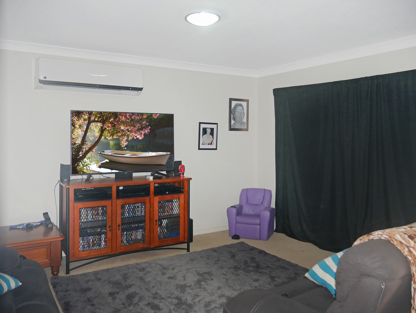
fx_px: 337
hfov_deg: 63.4
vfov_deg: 49.8
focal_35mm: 28
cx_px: 208
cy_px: 156
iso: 800
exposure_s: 1/60
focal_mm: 14
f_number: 3.5
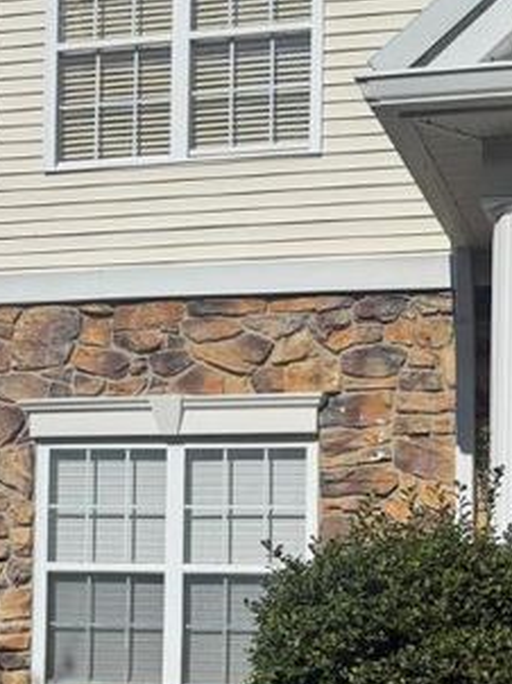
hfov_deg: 26.4
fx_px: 1047
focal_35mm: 53
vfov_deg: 34.6
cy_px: 588
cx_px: 480
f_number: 1.78
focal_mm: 6.76
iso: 80
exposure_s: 1/11905
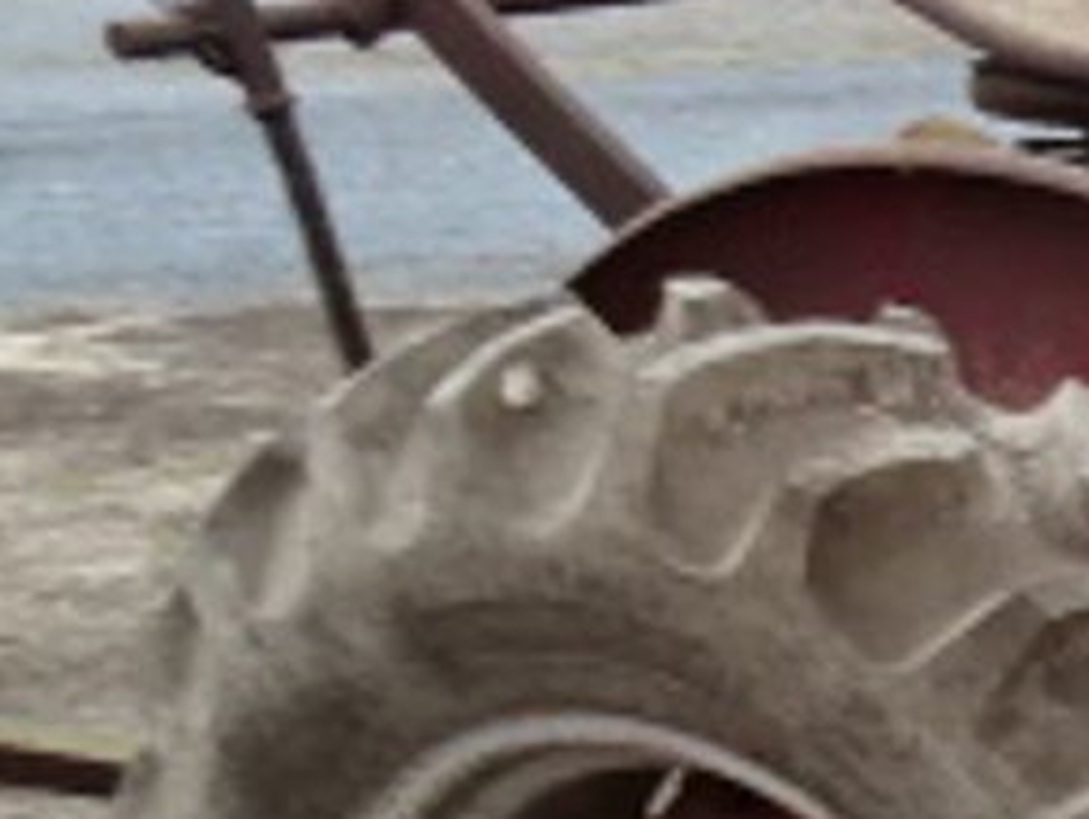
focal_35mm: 125
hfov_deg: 12.7
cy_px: 1381
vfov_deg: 11.2
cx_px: 2499
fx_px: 3936
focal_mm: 4.1
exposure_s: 1/250
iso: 250
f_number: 3.5
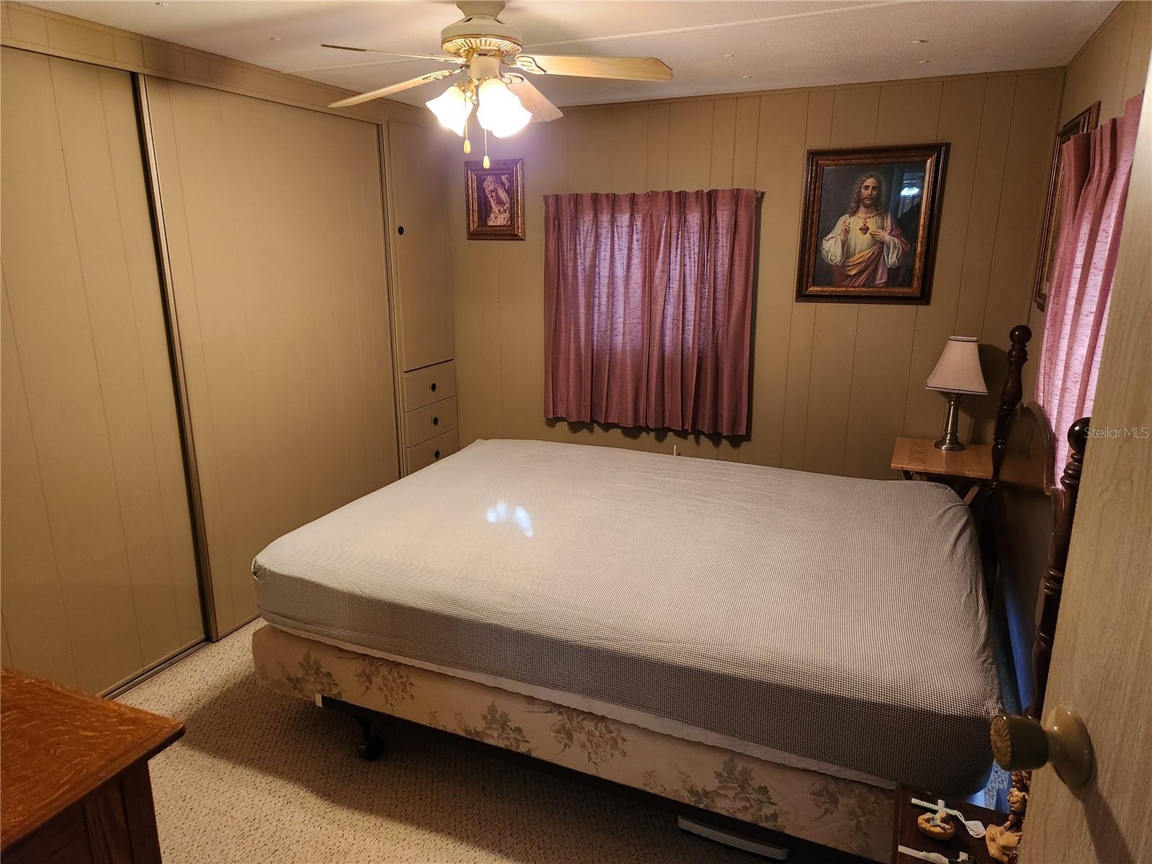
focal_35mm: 23
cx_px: 576
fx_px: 765
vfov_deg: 58.9
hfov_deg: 73.9
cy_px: 432
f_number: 1.8
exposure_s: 1/120
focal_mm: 5.4
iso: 640
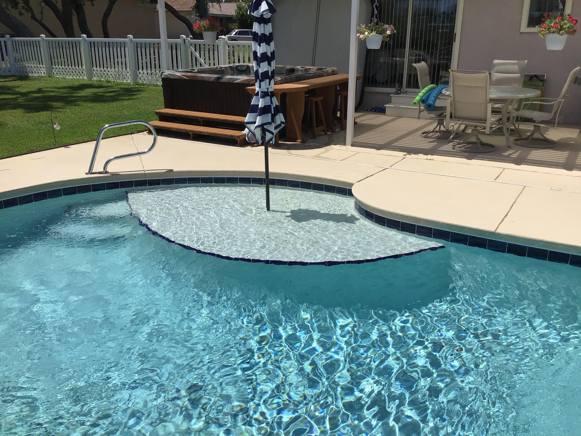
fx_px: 520
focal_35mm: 31
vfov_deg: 45.4
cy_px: 218
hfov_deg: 58.4
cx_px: 290
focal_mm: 3.3
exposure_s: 1/2632
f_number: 2.4
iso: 25
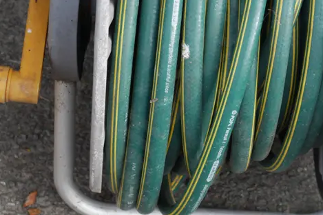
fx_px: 1264
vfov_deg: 9.7
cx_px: 208
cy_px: 52
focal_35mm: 141
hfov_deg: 14.5
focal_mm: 31
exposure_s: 1/160
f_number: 6.3
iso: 200
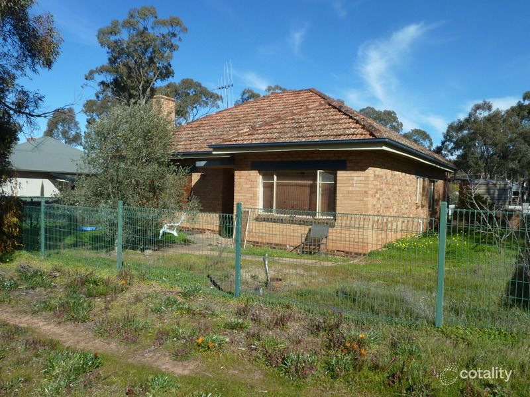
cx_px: 265
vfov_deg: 54.9
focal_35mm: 25
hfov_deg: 69.4
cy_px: 198
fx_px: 383
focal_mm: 4.1
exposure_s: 1/500
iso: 80
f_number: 4.5
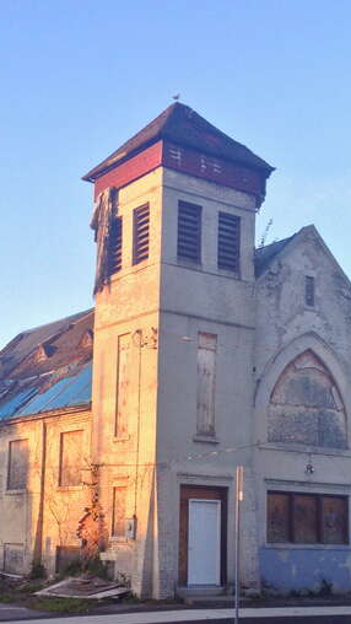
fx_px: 992
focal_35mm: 60
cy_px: 393
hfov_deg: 20.1
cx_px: 162
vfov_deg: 34.7
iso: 50
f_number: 2.4
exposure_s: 1/251
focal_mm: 4.28
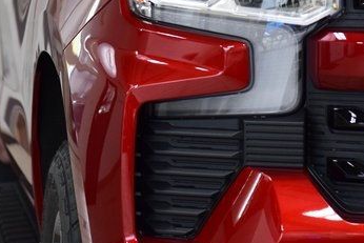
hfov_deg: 10.6
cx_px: 195
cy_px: 54
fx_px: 1962
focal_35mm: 194
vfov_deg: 7.1
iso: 1600
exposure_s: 1/125
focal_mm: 70
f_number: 4.5
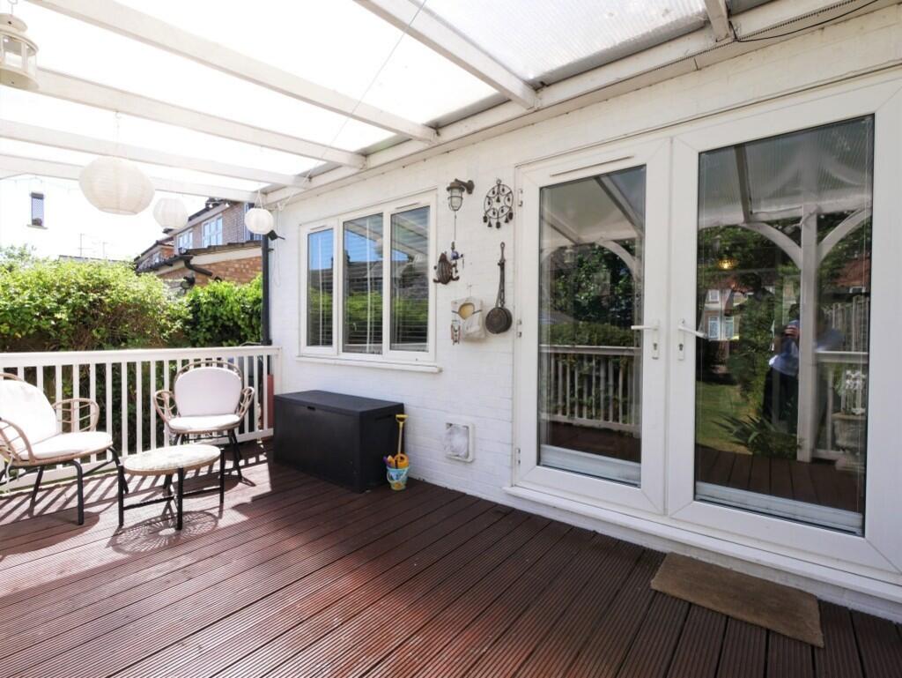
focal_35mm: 16
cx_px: 451
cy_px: 339
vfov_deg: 78.2
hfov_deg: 94.5
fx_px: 417
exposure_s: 1/250
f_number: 6.3
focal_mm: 8
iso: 200
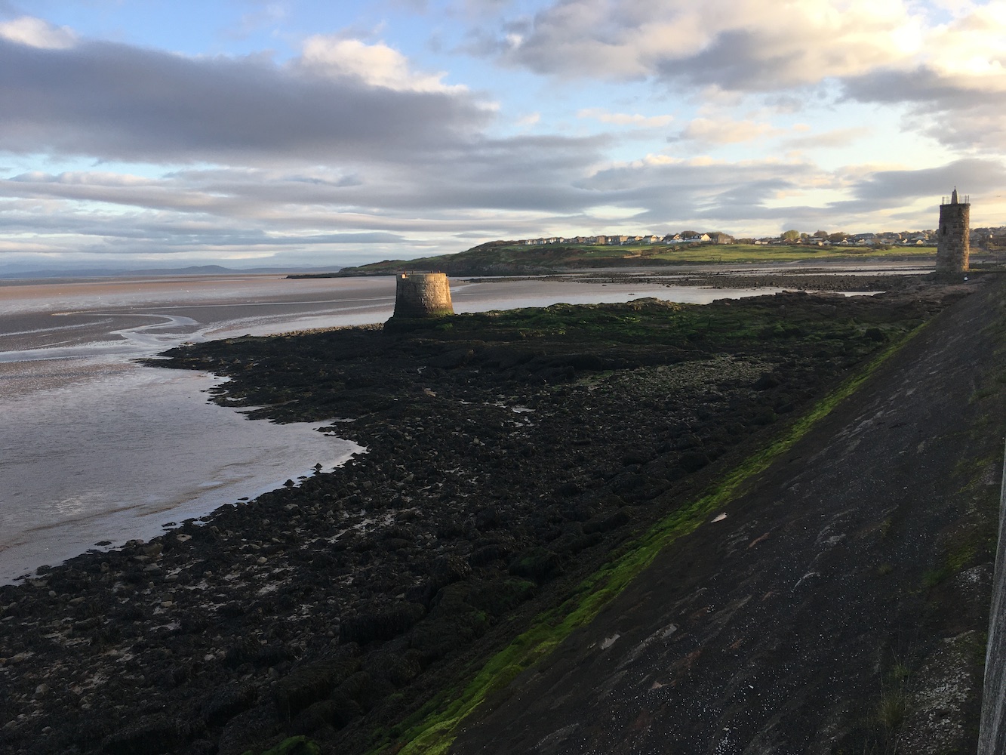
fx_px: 843
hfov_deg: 61.7
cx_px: 503
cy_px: 378
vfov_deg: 48.2
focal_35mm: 29
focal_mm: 4.15
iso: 25
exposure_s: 1/354
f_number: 2.2
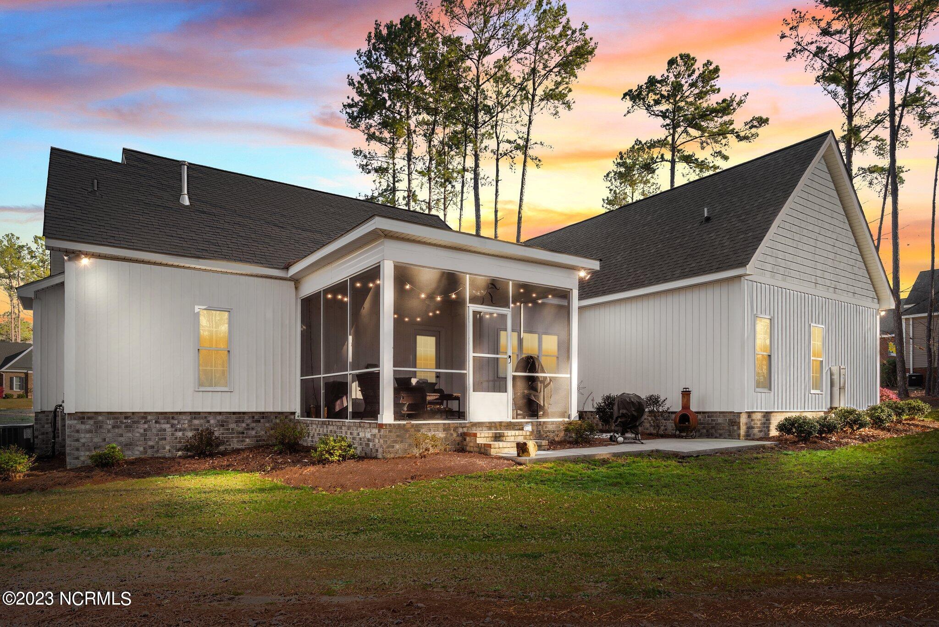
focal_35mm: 22
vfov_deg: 57.3
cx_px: 470
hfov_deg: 78.6
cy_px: 314
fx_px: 574
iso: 100
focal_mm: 22
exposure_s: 1/60
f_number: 8
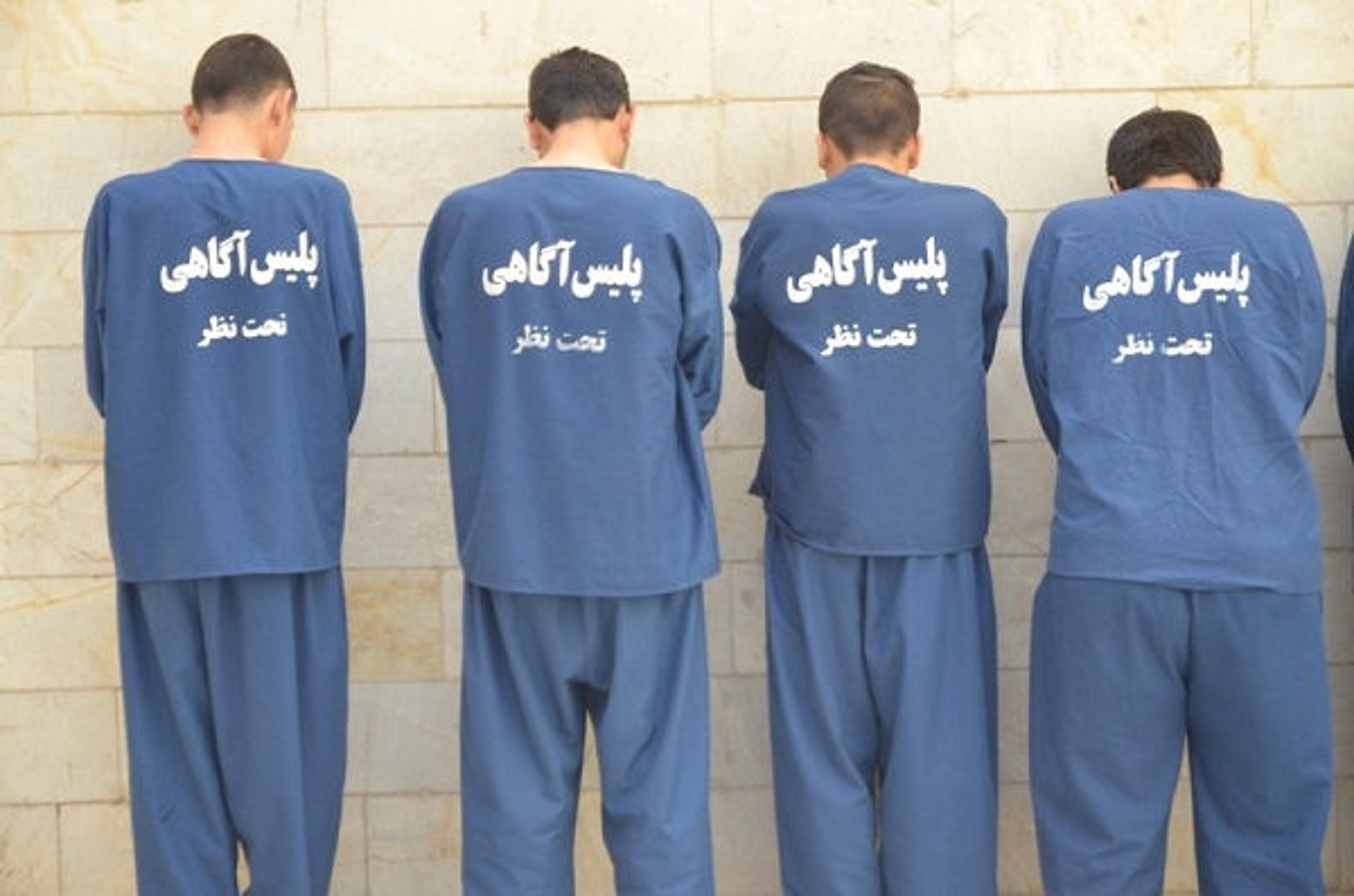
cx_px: 677
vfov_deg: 14.6
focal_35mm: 93
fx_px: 3490
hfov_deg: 22.0
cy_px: 448
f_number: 4.5
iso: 1000
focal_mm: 62
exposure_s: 1/250
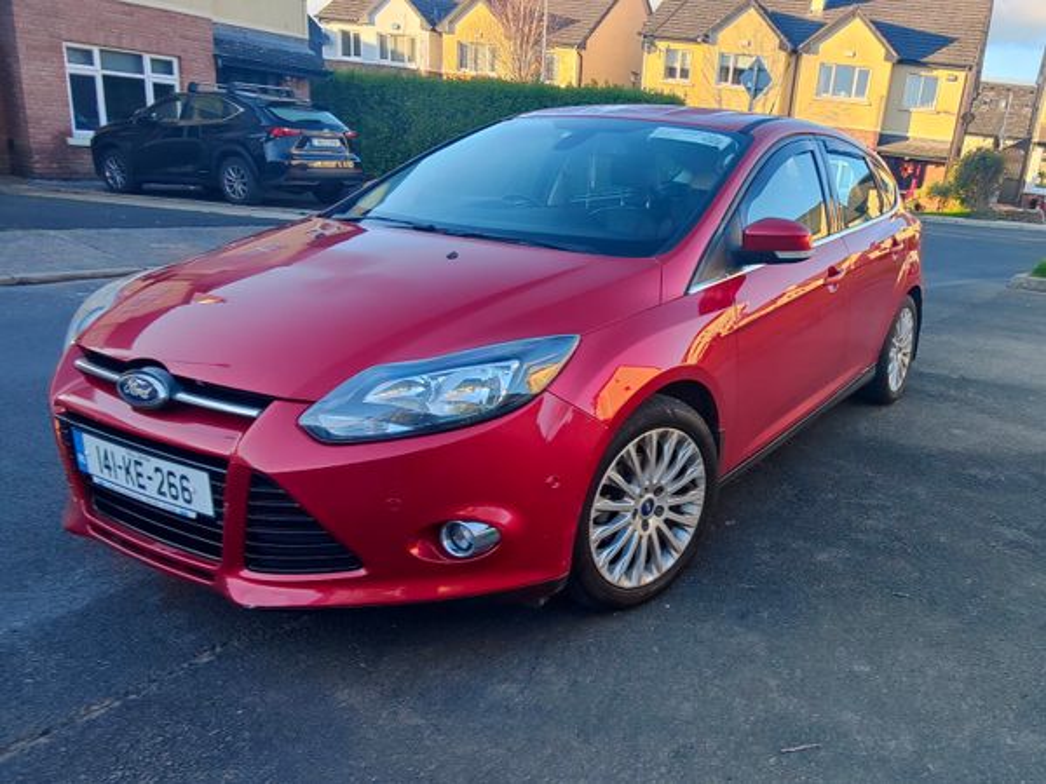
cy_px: 392
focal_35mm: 16
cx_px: 523
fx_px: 483
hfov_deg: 94.5
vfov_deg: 78.1
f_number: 2.2
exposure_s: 1/119
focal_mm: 3.5
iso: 50
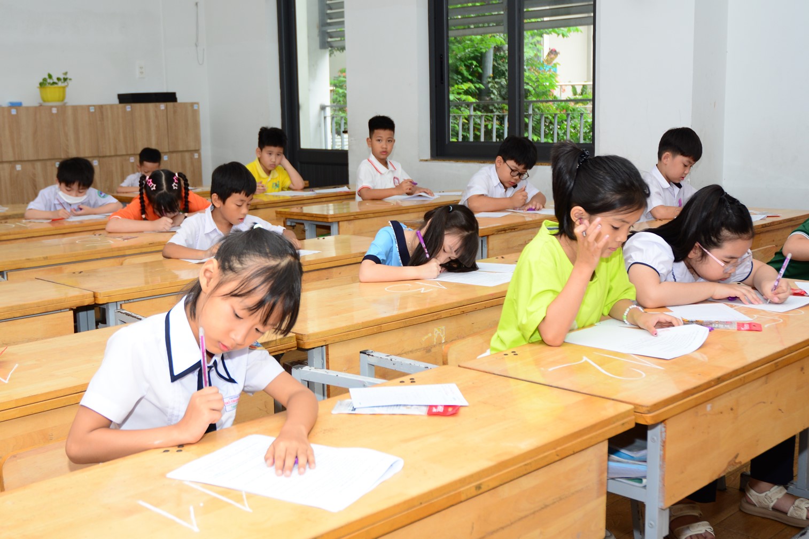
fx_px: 1079
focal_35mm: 48
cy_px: 270
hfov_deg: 41.1
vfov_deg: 28.1
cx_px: 404
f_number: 4
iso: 250
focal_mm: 32
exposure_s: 1/200
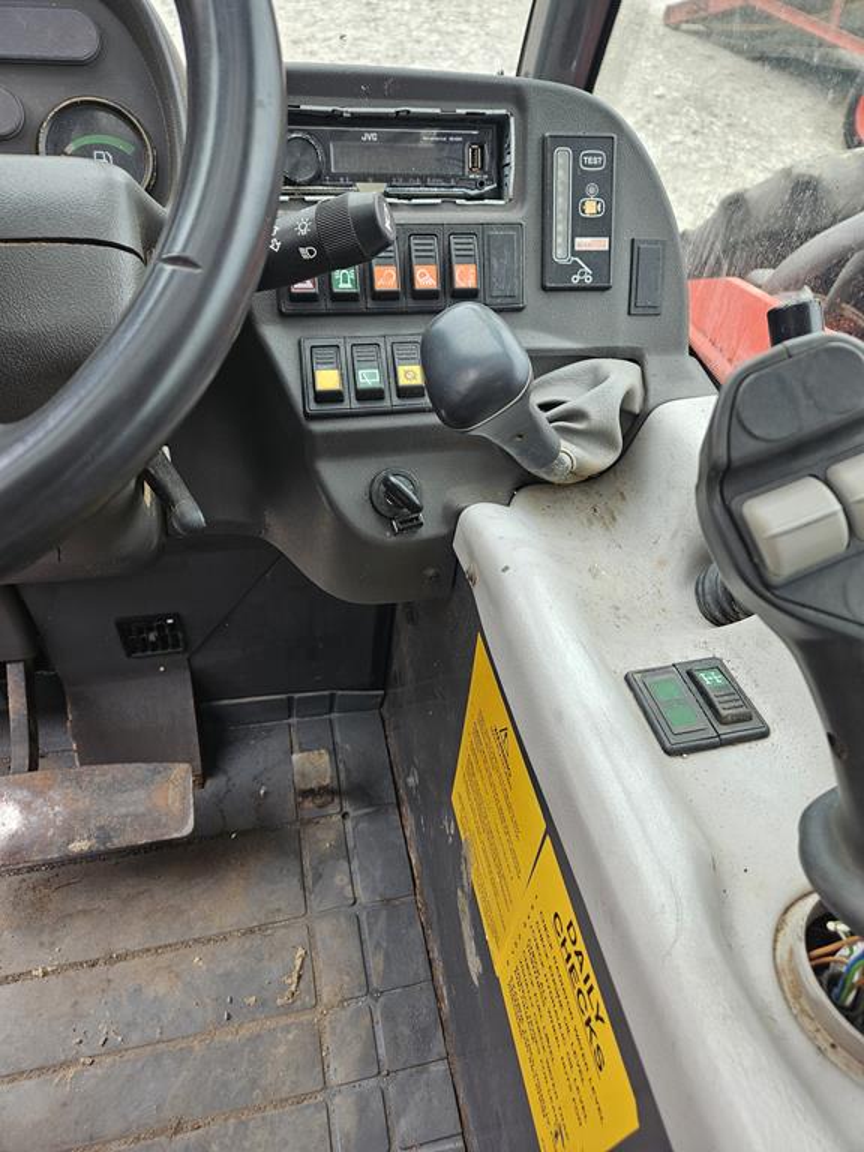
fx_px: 765
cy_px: 576
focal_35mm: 23
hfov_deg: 58.9
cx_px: 432
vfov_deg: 73.9
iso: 40
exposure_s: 1/214
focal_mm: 5.4
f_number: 1.8
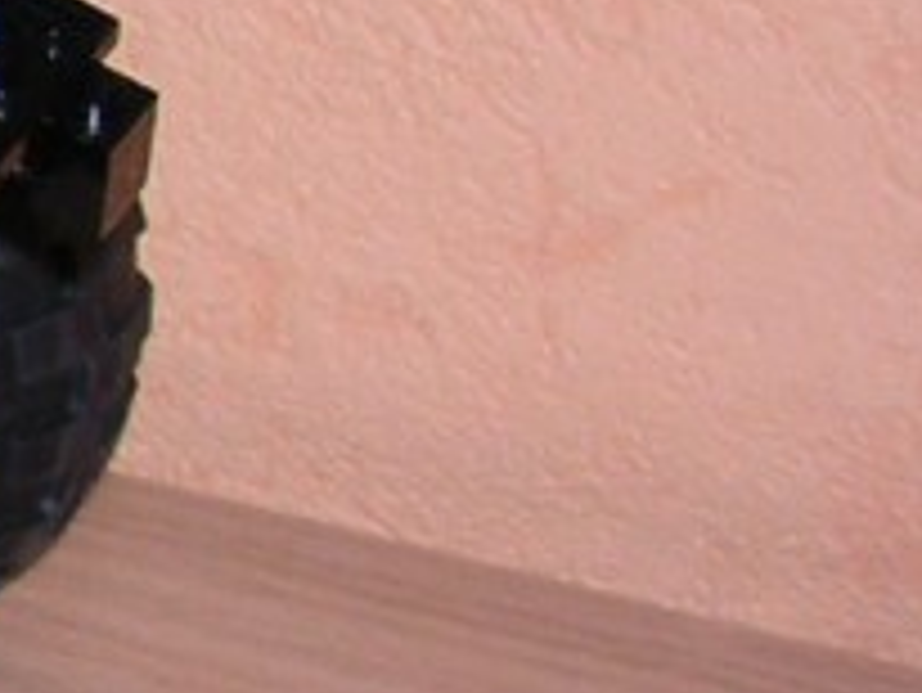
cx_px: -1219
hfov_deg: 9.4
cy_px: 117
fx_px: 5064
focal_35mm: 190
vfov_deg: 7.8
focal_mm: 5.8
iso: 100
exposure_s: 1/60.1
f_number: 2.8
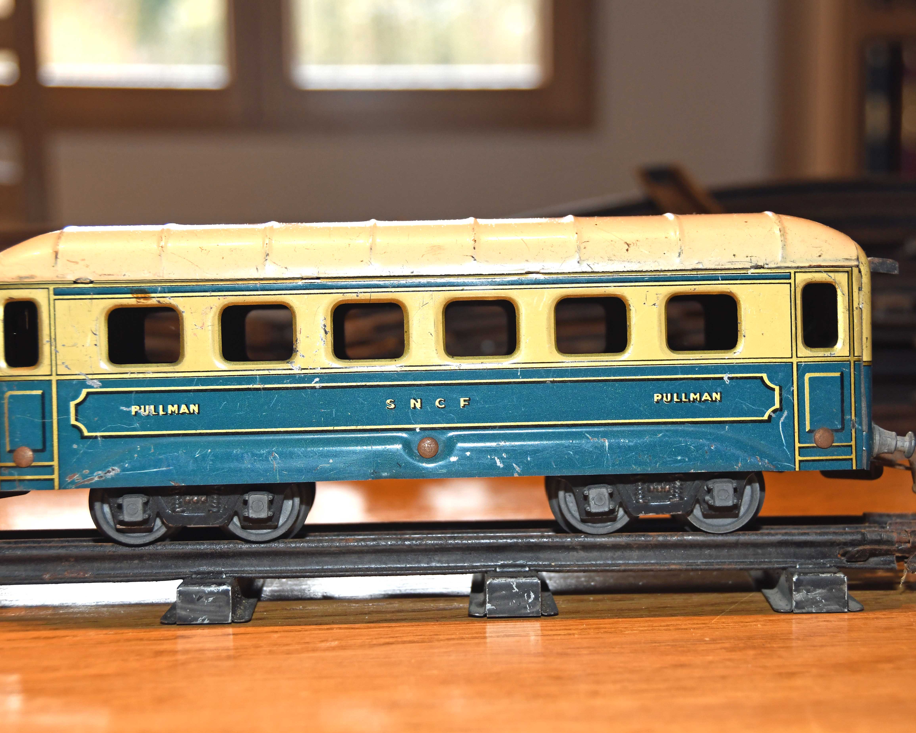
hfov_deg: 27.9
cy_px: 365
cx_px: 480
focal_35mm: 68
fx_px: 1844
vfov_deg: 22.5
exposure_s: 1/60
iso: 450
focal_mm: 40
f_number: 5.6
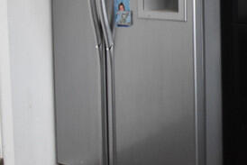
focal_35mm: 56
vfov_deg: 22.2
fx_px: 384
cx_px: 317
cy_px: -38
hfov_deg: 29.2
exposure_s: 1/60
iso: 1250
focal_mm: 10
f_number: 9
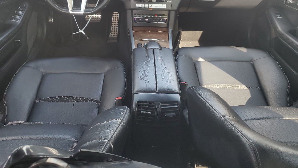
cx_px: 149
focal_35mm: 32
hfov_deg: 61.0
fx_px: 253
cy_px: 58
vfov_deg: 36.4
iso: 66
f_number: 1.5
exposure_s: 1/120
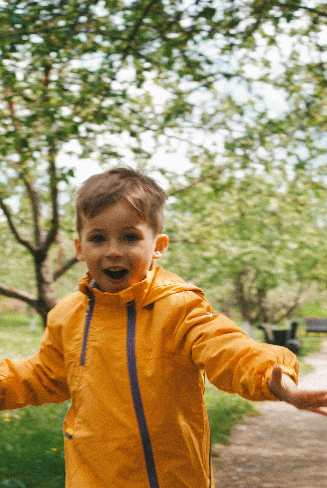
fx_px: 1019
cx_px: 164
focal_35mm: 75
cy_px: 244
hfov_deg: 18.2
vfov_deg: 27.0
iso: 100
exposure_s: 1/80
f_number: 7.1
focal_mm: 50
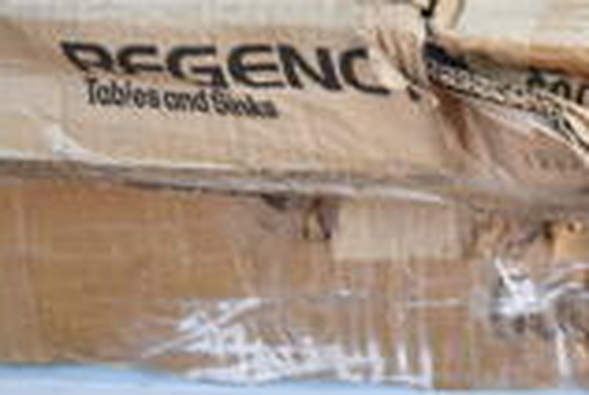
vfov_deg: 12.4
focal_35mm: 104
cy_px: -253
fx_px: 1705
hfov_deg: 17.5
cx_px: 891
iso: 100
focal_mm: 18
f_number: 4.5
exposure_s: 1/50
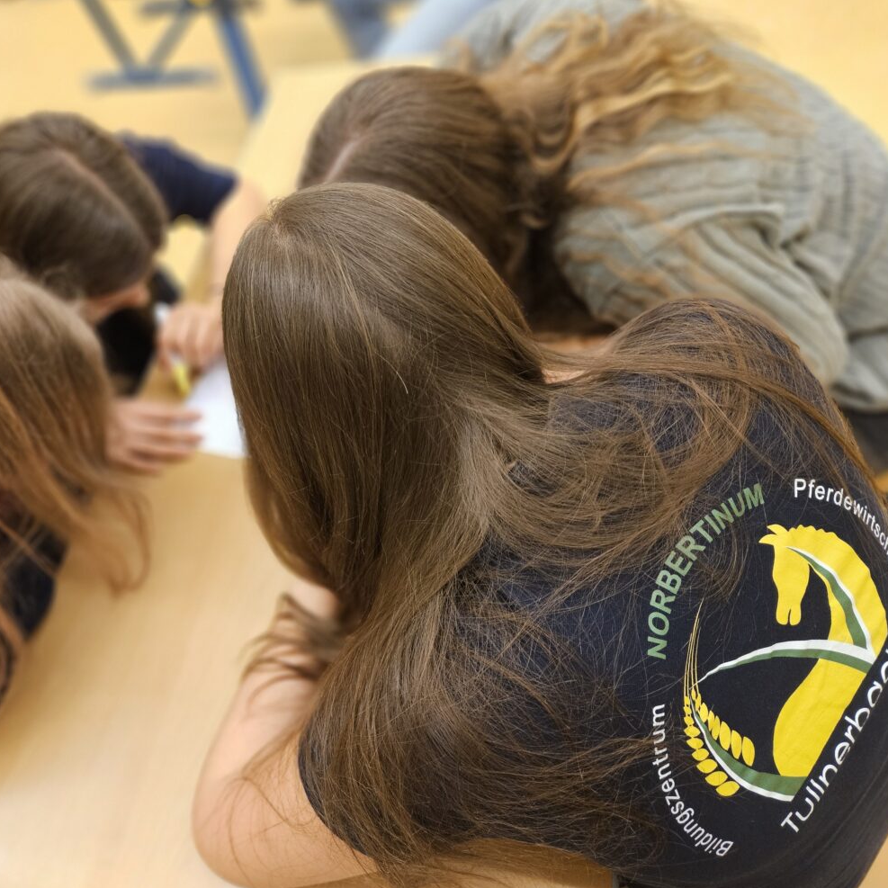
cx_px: 318
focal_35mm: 28
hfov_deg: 56.4
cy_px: 444
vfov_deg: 57.3
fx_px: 813
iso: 500
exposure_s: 1/100
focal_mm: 5.4
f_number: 1.8
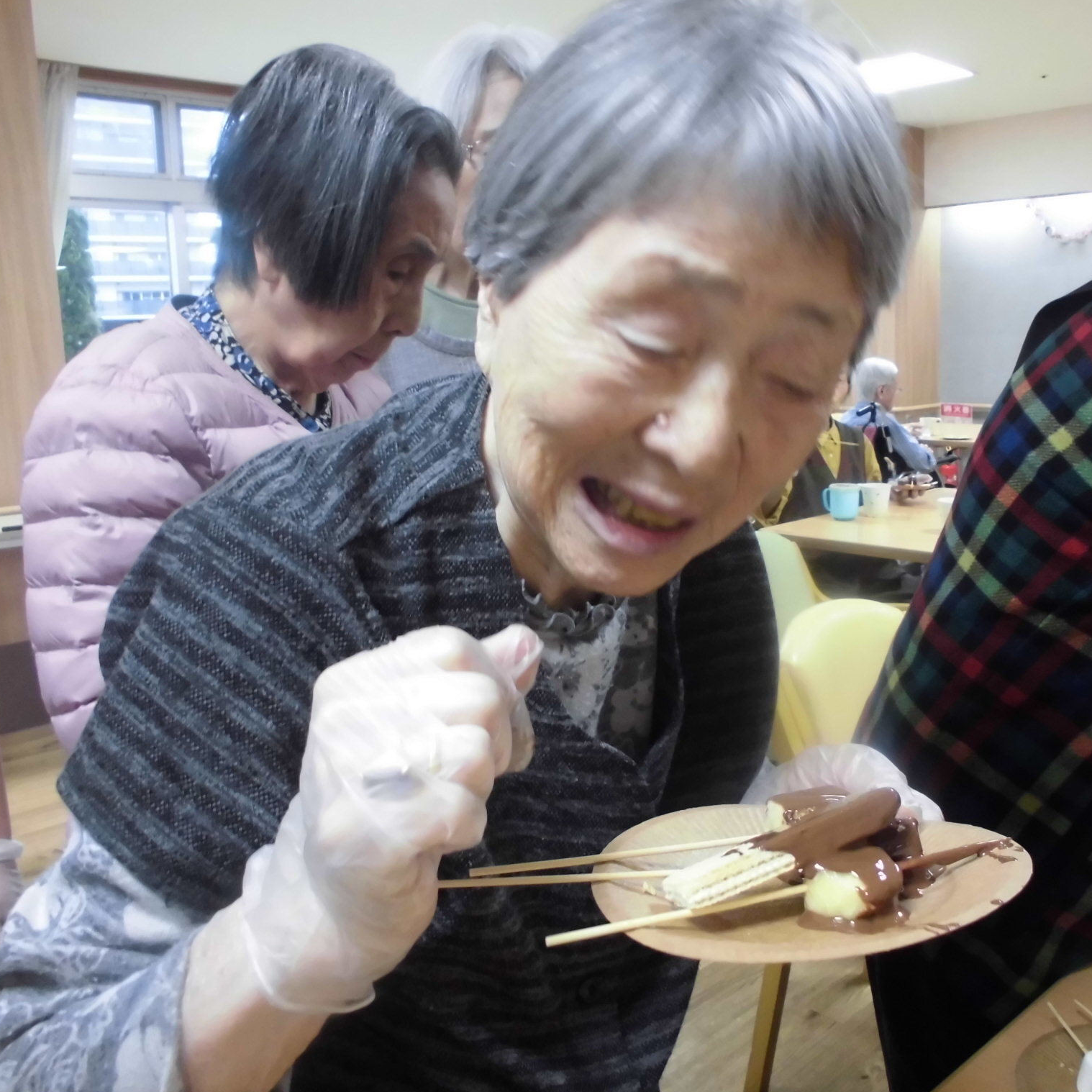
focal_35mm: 31
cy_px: 545
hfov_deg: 52.4
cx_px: 616
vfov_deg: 52.5
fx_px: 1106
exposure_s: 1/40
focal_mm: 4.6
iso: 400
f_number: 3.5
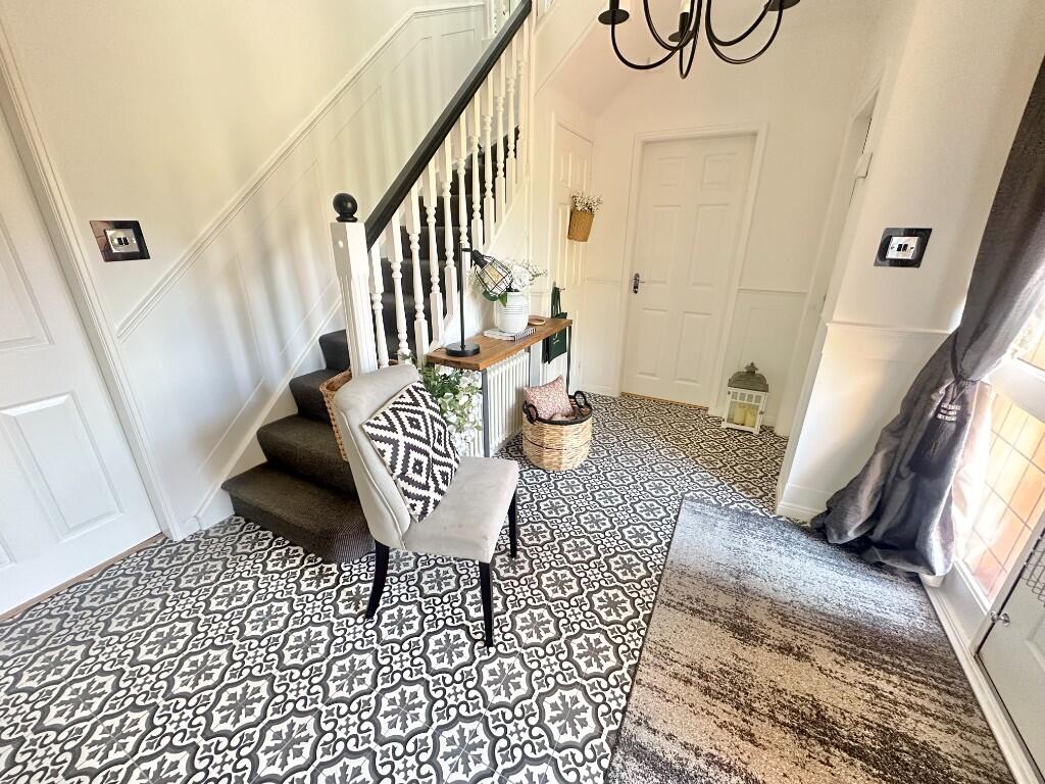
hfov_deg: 102.1
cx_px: 522
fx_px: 423
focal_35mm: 14
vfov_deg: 85.7
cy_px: 392
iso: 500
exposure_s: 1/50
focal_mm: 2.22
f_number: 2.2
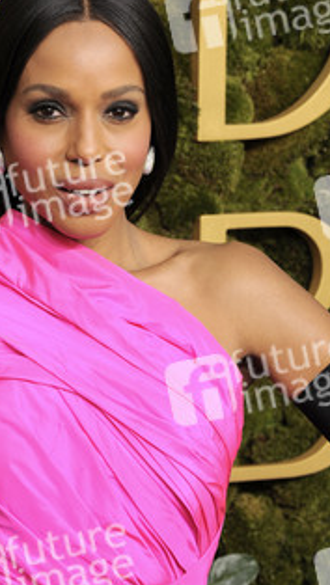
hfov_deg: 4.6
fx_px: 4147
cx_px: 92
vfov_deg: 8.1
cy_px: 289
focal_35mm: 267
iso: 800
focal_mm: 200
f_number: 10
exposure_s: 1/250
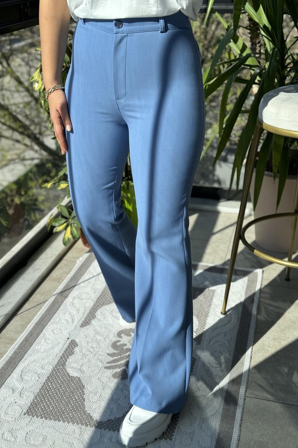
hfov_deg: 26.5
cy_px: 224
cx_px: 157
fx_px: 633
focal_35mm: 51
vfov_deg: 38.9
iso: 64
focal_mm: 6.86
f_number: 1.78
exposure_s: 1/980
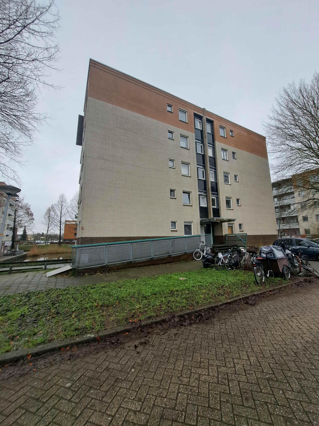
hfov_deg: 89.9
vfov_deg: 106.2
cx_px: 160
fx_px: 160
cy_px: 213
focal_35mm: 13
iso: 50
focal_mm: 1.74
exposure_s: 1/176
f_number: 2.2
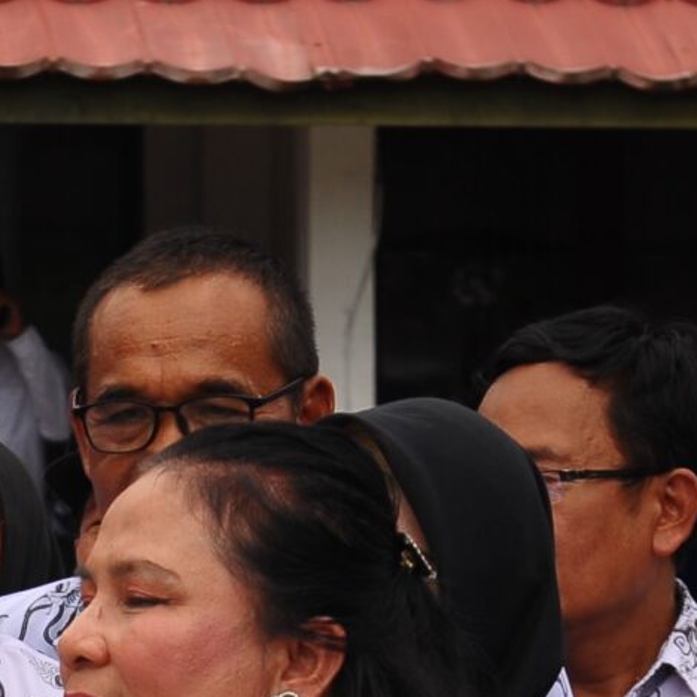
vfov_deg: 7.7
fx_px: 5080
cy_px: 1031
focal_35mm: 223
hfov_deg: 7.8
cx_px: 118
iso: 250
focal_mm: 48
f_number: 5.6
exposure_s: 1/800
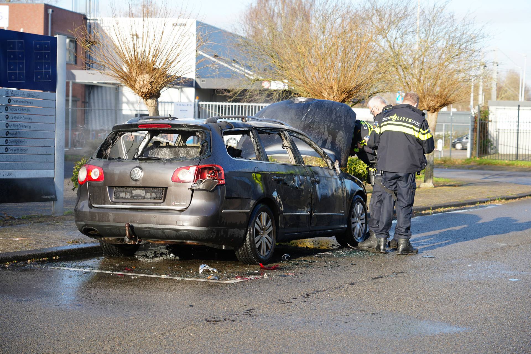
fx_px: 1195
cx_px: 266
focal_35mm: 81
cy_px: 177
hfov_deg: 25.1
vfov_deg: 16.9
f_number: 5
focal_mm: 81
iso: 100
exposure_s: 1/200
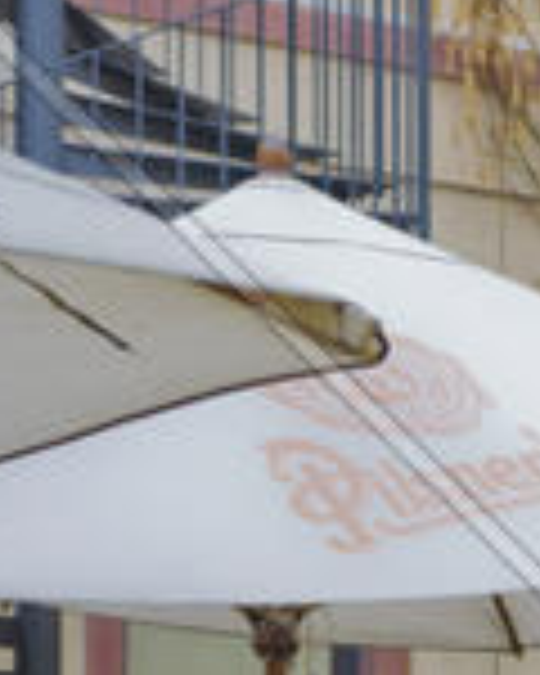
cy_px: 886
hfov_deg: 9.8
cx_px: 844
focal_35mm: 152
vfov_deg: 12.3
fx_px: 3037
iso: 200
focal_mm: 28
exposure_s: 1/30
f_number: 3.5
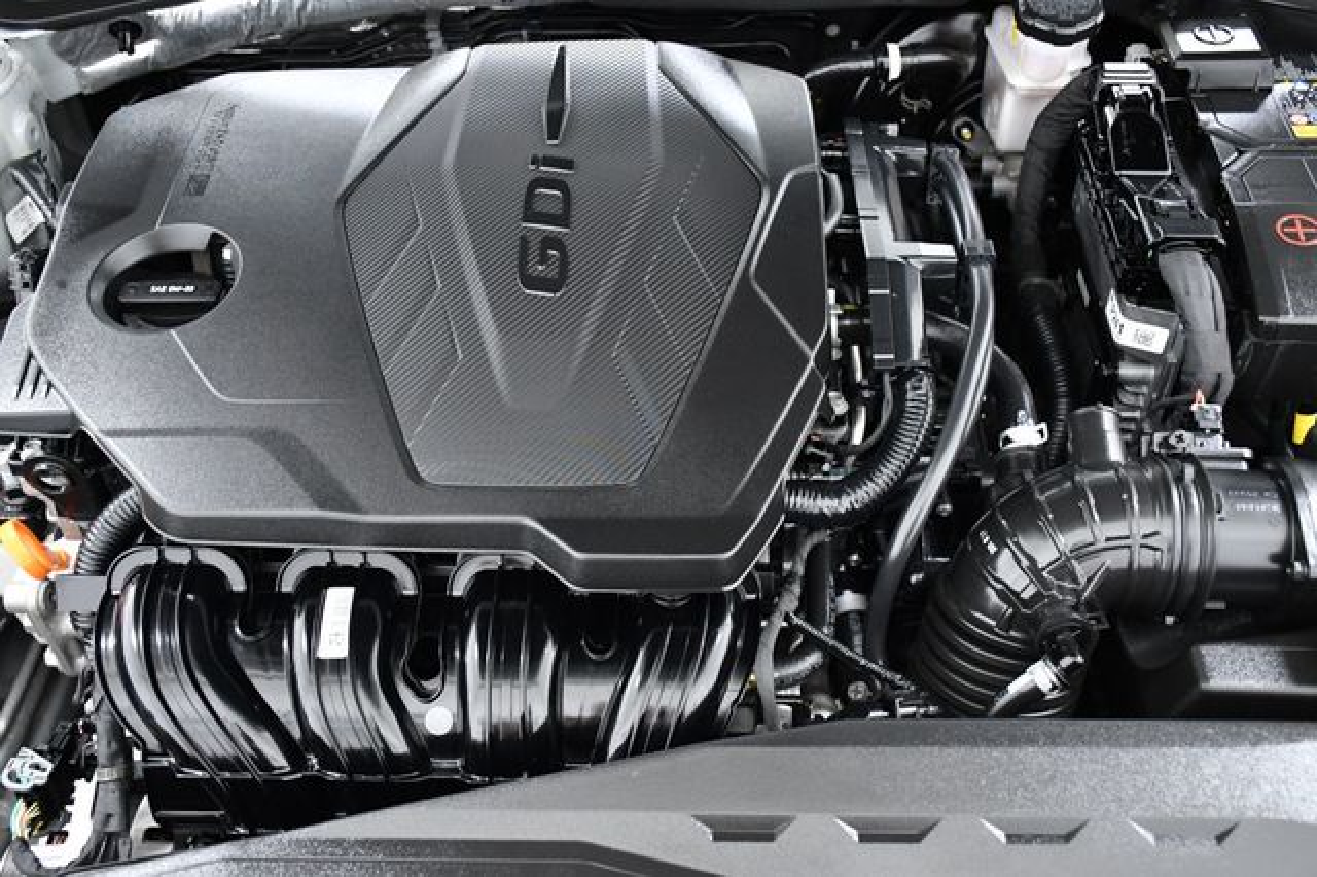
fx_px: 1426
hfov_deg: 49.6
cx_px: 658
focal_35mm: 39
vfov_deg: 34.2
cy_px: 438
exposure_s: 1/80
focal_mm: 26
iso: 2500
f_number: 4.5
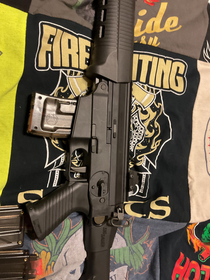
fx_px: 235
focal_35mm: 29
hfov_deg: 48.2
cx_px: 105
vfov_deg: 61.7
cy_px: 140
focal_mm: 3
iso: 250
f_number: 1.8
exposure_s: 1/30
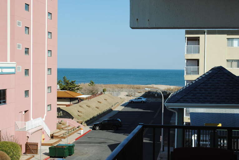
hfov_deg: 31.9
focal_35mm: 63
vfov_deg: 21.6
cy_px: 80
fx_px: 419
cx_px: 120
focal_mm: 42
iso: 100
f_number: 8
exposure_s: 1/250
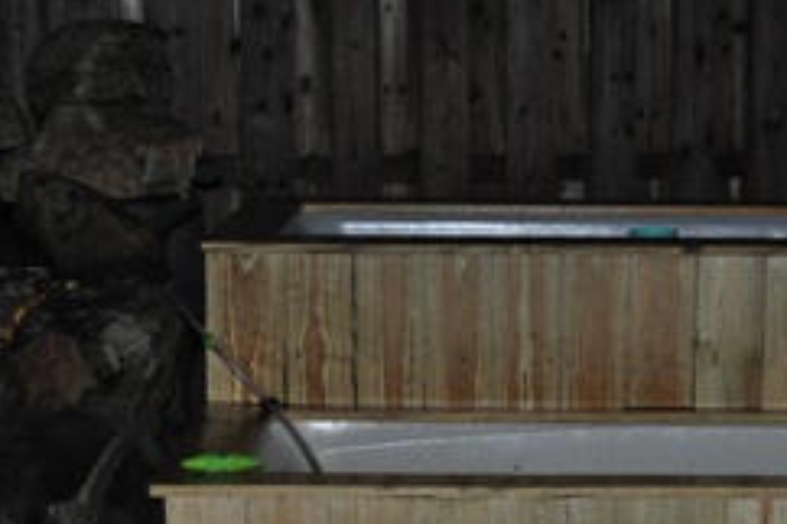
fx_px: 1944
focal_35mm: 89
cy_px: 478
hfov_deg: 22.7
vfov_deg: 15.2
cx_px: 566
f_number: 4.8
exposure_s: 1/60
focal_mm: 32
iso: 800
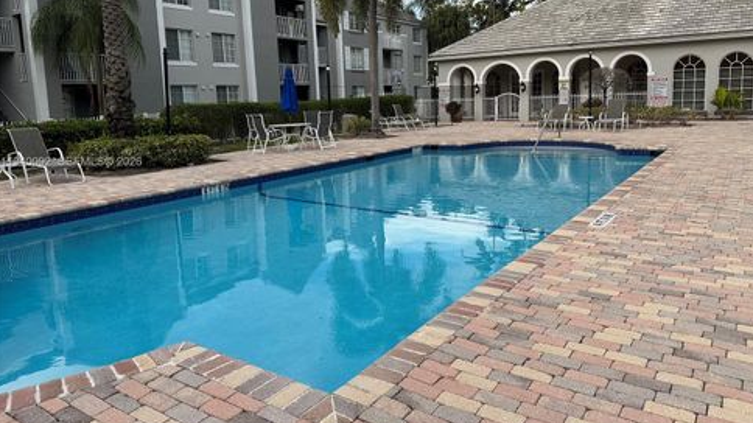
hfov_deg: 69.9
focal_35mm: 27
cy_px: 163
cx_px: 380
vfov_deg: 42.6
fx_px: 539
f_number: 1.78
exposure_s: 1/843
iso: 80
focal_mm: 6.86
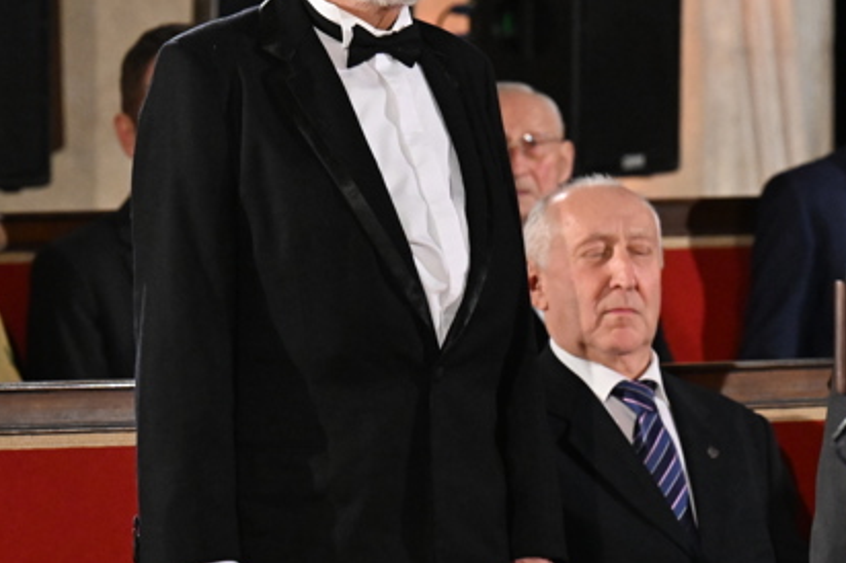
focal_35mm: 389
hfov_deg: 5.3
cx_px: 567
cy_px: 224
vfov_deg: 3.5
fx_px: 9134
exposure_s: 1/250
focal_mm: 155
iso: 5000
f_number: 5
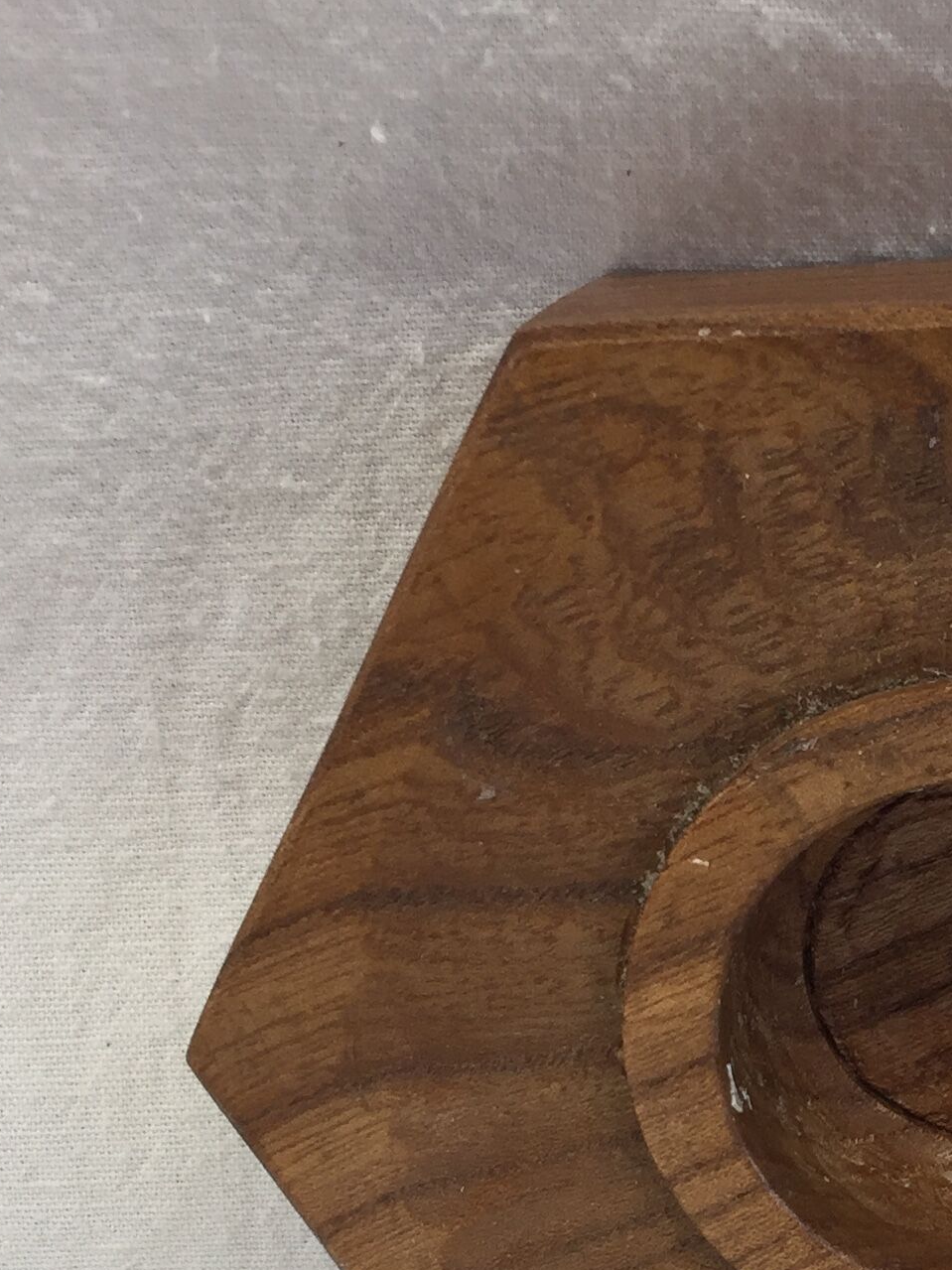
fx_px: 2714
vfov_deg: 25.6
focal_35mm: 74
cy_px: 1108
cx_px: 1041
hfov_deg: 19.1
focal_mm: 4.15
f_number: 2.2
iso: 40
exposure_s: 1/100
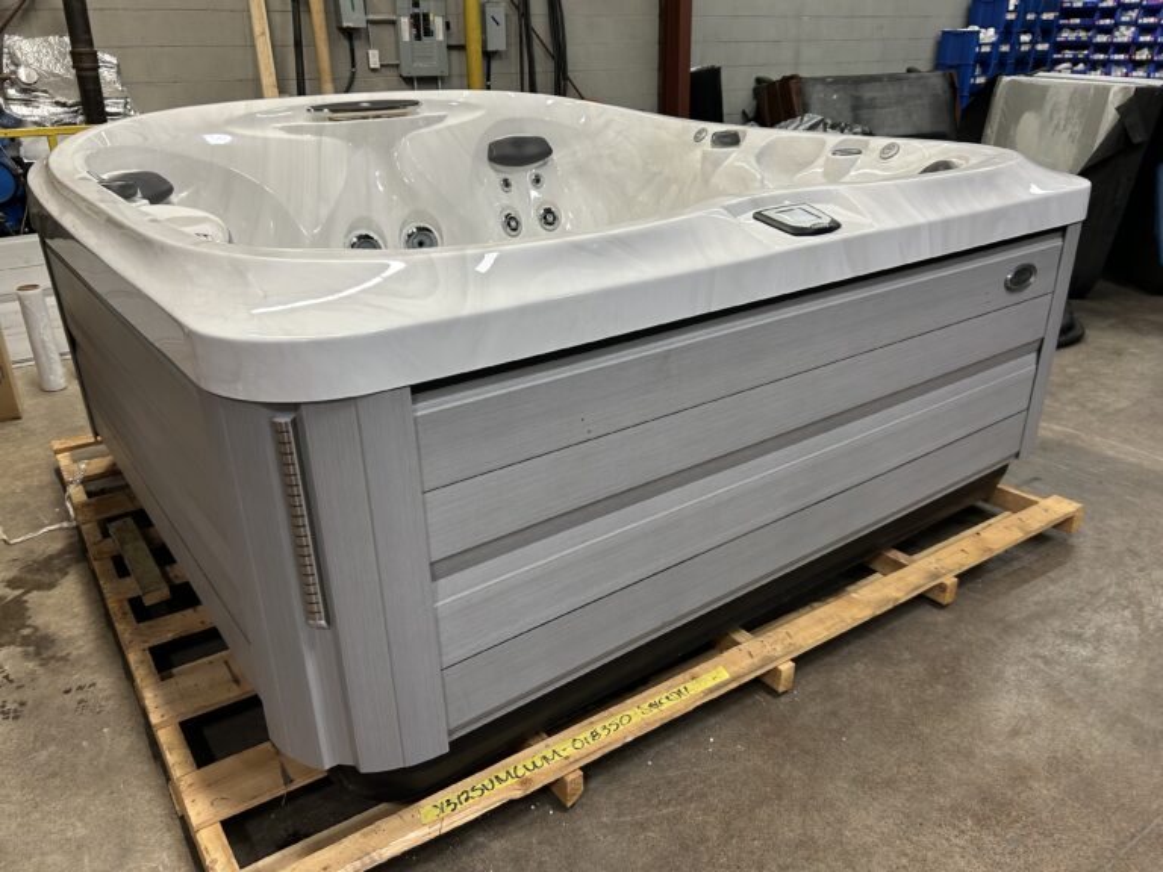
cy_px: 436
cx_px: 582
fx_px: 874
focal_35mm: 26
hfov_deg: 67.3
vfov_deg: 53.1
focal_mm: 5.7
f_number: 1.5
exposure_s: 1/60
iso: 100
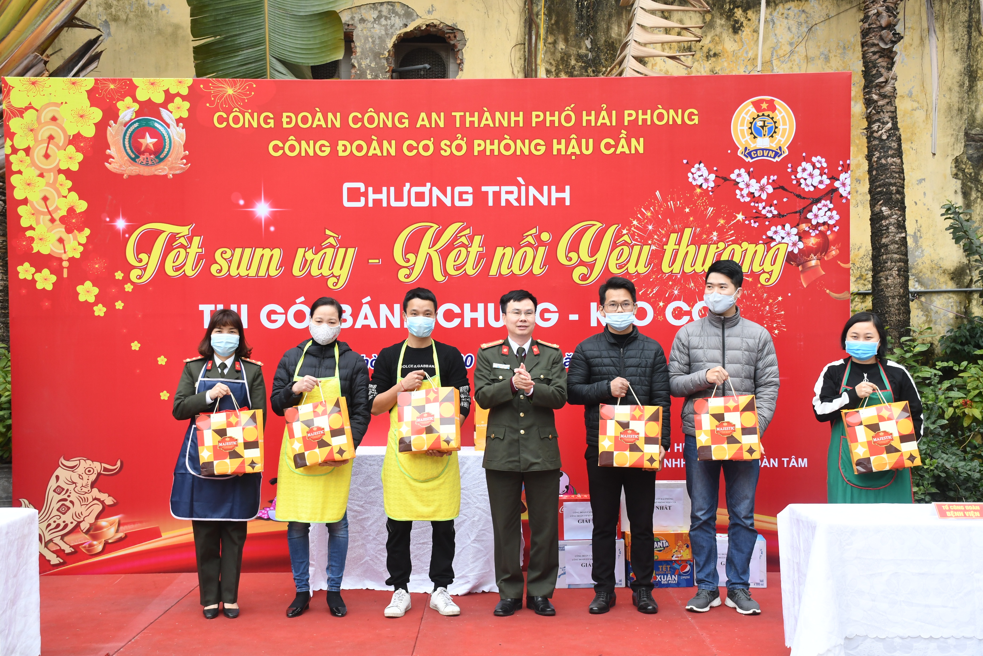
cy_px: 328
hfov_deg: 43.6
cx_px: 492
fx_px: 1229
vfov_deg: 29.9
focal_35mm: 45
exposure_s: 1/200
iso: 640
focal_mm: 30
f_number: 6.3
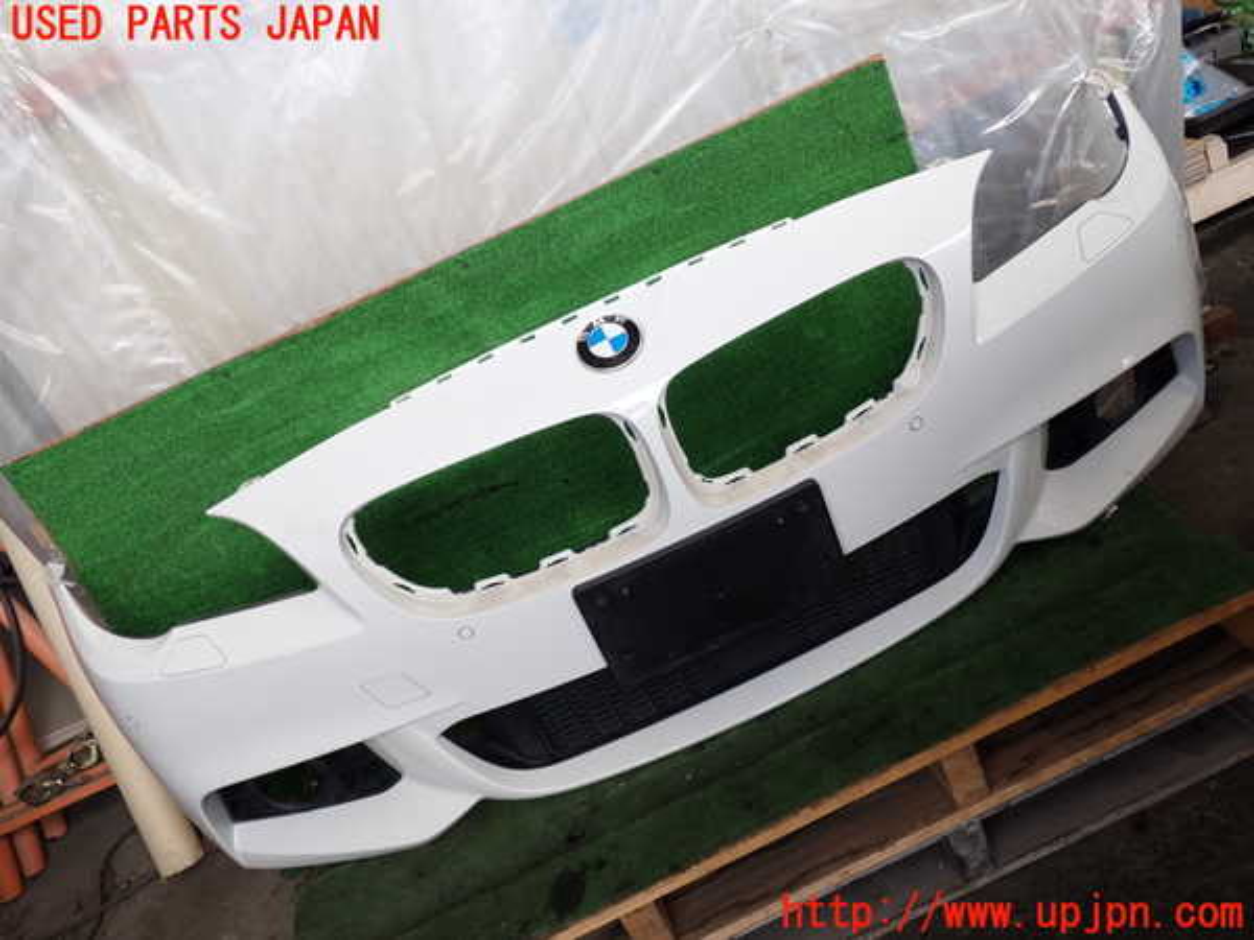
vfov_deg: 44.2
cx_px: 627
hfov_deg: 56.8
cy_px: 470
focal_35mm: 32
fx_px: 1159
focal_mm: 5.79
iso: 100
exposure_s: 1/160
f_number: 2.4
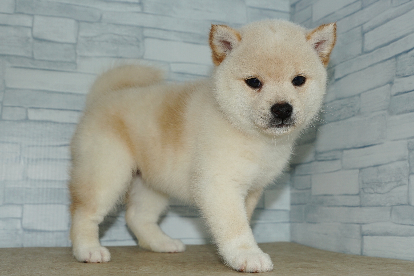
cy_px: 138
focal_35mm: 42
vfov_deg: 31.9
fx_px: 483
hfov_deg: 46.4
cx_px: 207
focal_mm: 28
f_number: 5.6
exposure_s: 1/160
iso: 100
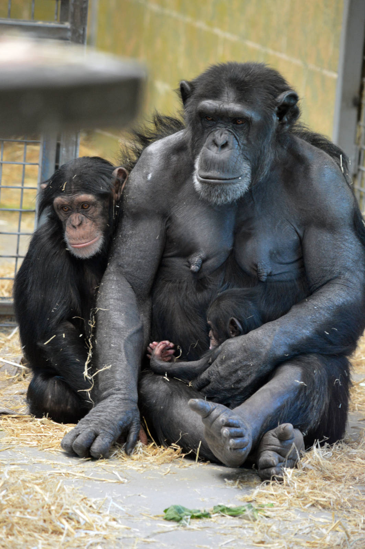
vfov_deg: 7.6
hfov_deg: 5.1
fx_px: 4113
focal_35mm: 270
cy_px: 274
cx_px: 182
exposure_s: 1/40
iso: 800
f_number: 5
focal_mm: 180
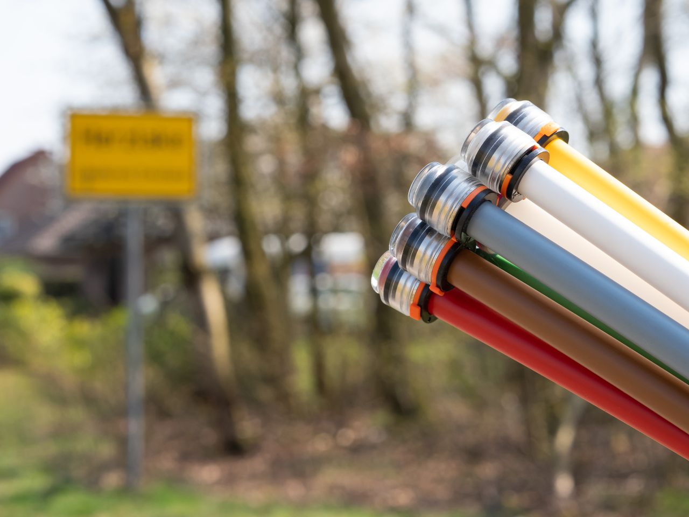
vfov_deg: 16.4
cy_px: 258
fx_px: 1791
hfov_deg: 21.8
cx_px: 344
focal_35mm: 90
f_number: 6.3
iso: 200
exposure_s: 1/160
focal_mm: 45
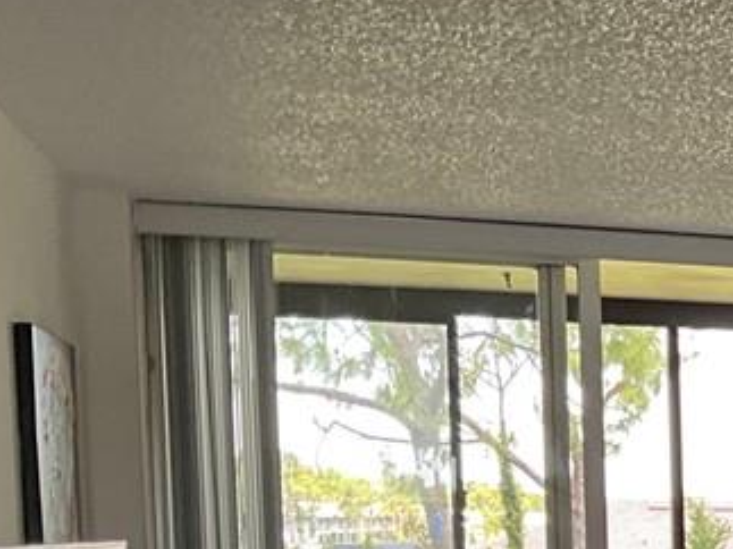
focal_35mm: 92
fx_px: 1947
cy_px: 769
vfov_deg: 15.1
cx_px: 1096
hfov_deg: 18.8
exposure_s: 1/122
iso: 64
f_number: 1.8
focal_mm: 3
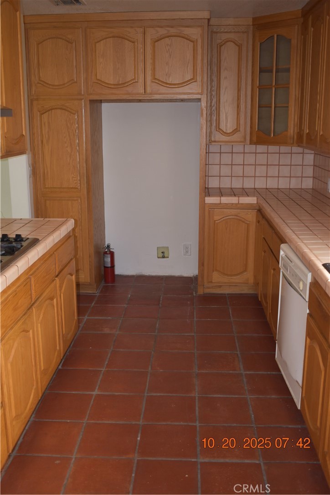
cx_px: 165
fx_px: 495
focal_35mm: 36
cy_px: 248
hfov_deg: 36.9
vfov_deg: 53.1
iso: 220
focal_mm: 24
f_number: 4
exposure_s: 1/30
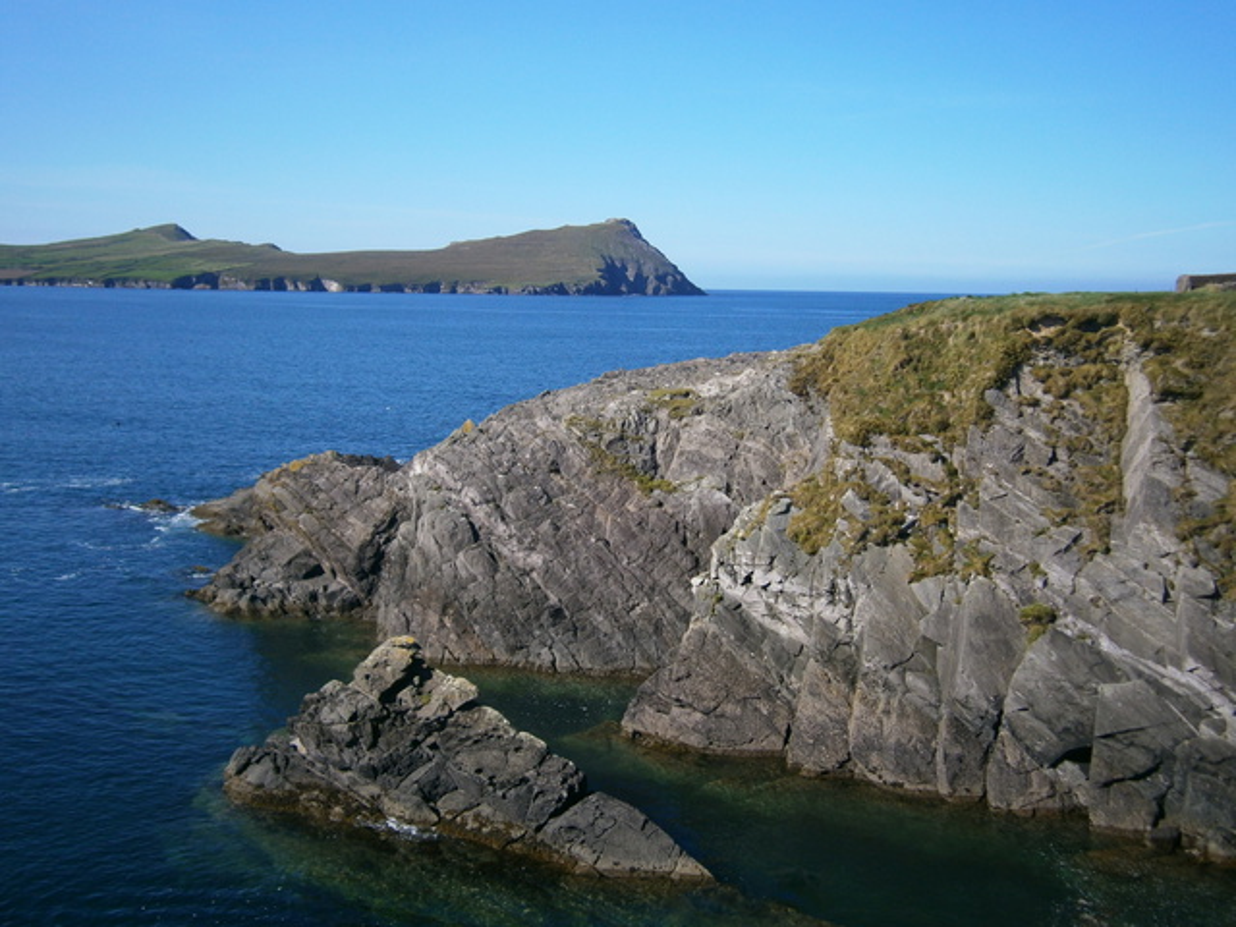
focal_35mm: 36
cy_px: 464
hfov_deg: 51.4
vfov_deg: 39.7
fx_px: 1285
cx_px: 618
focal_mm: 6.4
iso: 80
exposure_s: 1/160
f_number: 8.7
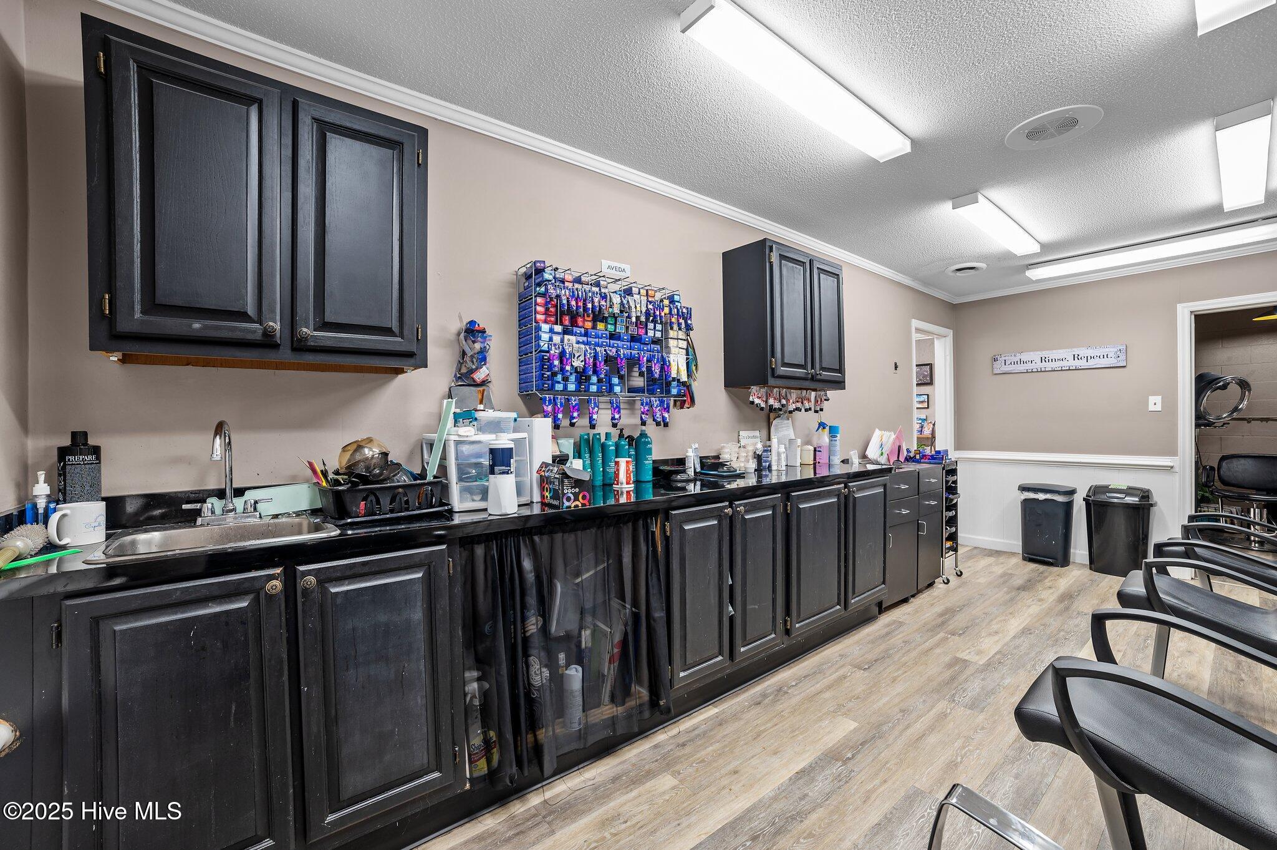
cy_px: 425
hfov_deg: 104.3
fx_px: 496
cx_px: 638
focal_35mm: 14
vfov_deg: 81.1
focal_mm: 14
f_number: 8
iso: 250
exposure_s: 1/4
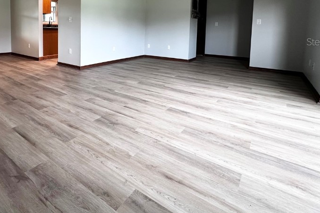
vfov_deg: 53.3
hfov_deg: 76.4
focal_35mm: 22
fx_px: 196
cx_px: 109
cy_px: 41
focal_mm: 2.22
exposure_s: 1/60
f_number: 2.2
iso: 160
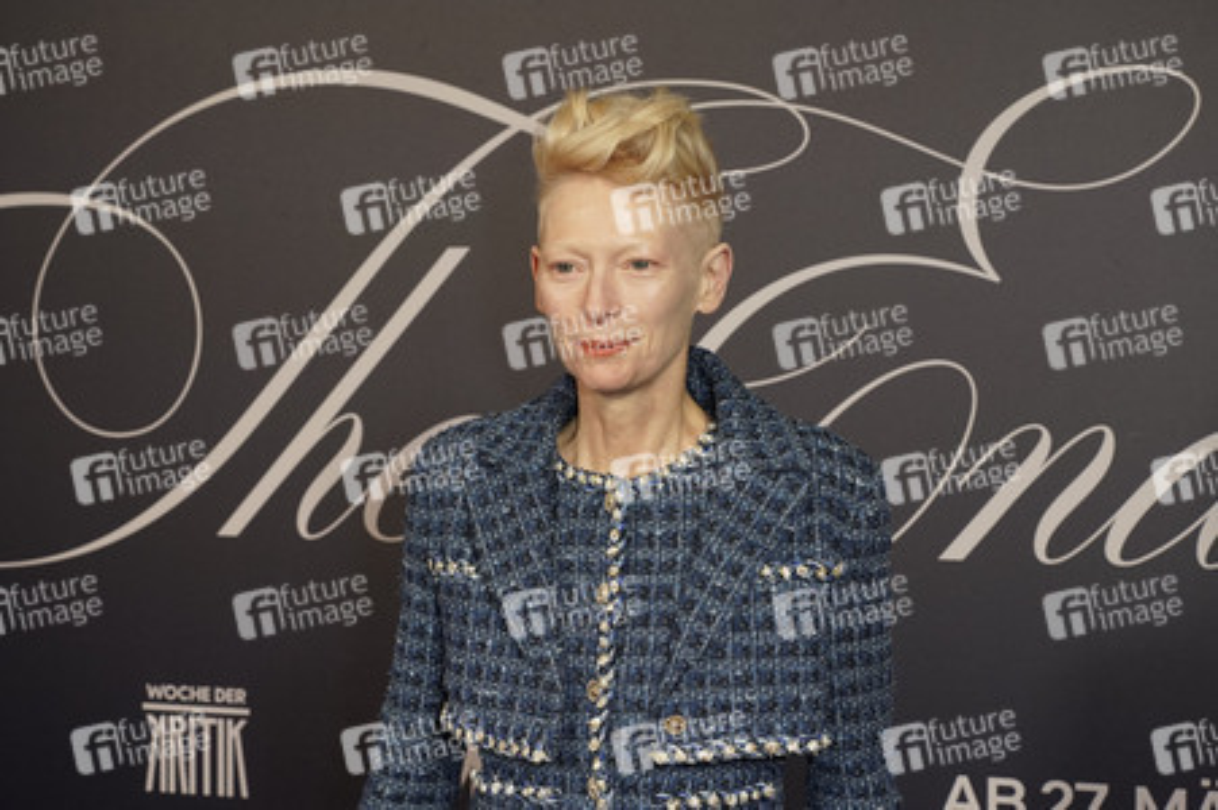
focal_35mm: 50
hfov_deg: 39.6
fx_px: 1690
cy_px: 405
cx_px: 609
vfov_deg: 27.0
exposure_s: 1/160
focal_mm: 50
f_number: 5.6
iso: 2000
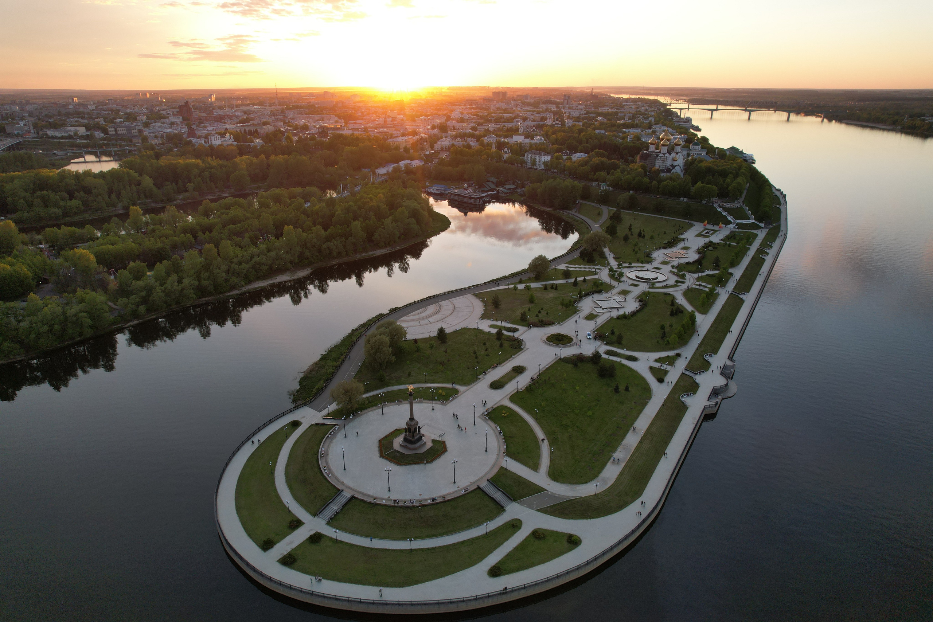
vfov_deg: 57.2
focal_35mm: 22
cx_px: 466
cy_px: 311
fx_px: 570
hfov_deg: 78.6
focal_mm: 8.38
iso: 100
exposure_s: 1/200
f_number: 2.8
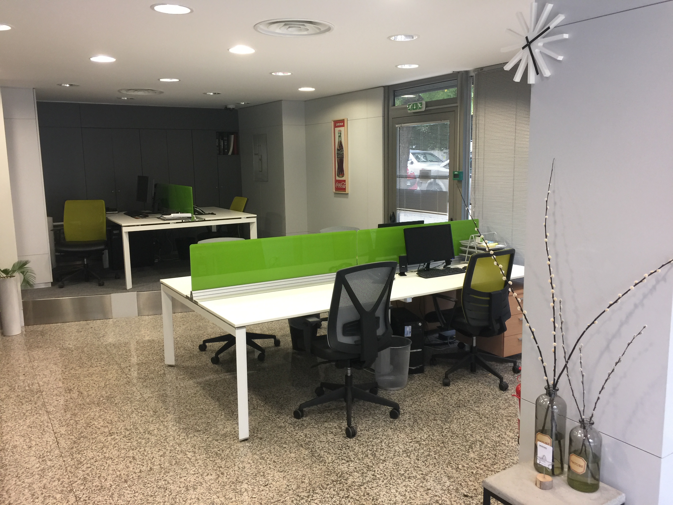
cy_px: 252
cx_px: 336
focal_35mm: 29
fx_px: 564
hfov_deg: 61.7
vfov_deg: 48.2
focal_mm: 4.15
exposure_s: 1/17
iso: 50
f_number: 2.2
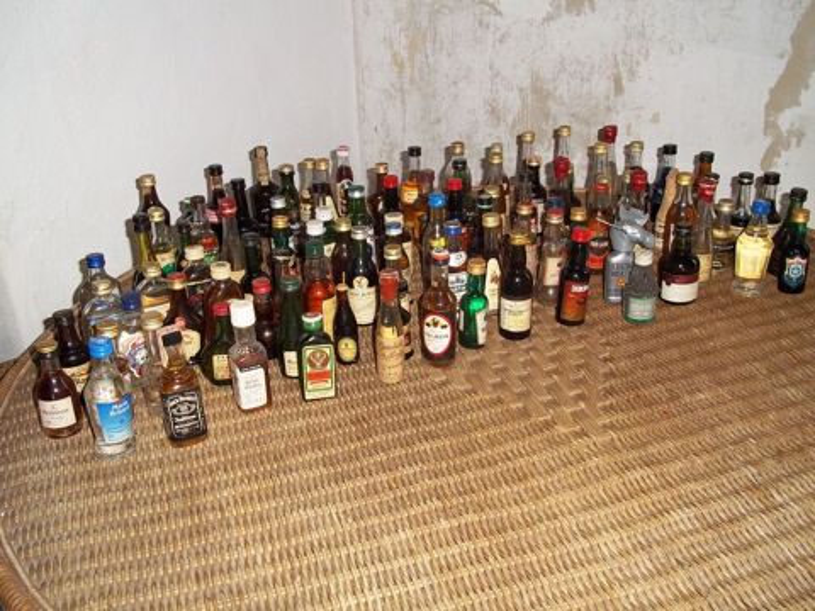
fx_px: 848
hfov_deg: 51.4
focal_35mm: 36
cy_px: 306
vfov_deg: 39.7
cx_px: 408
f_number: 3.1
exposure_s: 1/30
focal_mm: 6.5
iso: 80
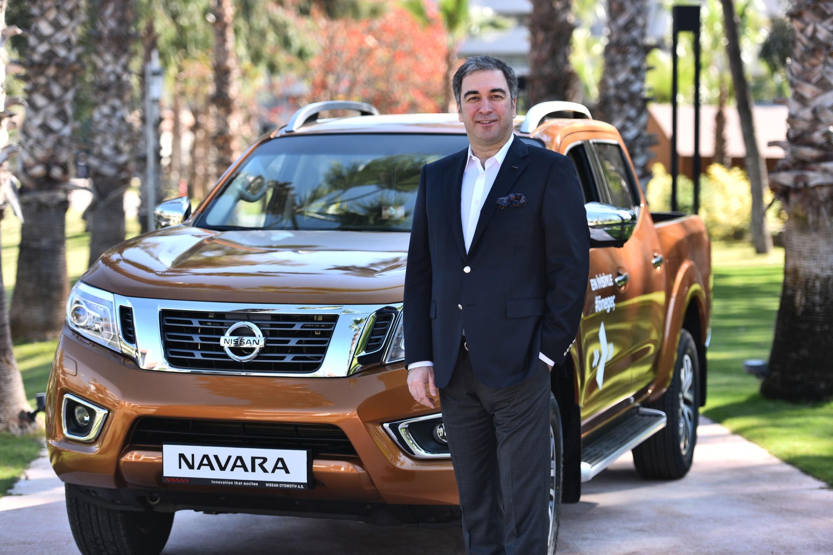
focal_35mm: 100
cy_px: 278
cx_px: 416
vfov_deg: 13.7
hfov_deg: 20.4
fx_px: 2313
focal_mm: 100
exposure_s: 1/125
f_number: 3.2
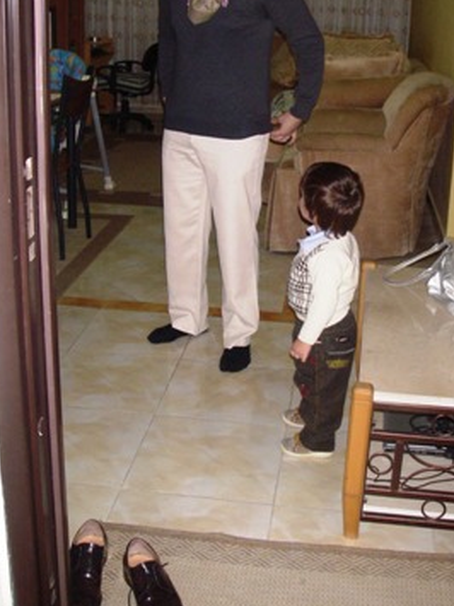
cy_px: 261
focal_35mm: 48
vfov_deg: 39.6
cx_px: 259
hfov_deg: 30.2
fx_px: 840
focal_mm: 6.3
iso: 250
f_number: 3.3
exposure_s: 1/40
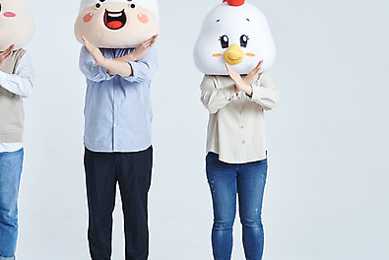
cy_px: 114
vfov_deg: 15.0
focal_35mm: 91
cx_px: 117
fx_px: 984
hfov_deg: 22.2
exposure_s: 1/125
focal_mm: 60
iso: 100
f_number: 14
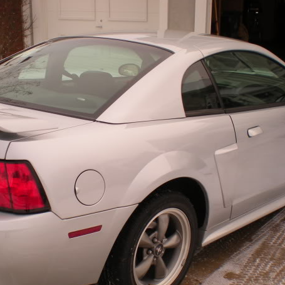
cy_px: 175
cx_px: 108
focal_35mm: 59
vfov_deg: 29.0
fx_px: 550
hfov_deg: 29.0
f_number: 4.6
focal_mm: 6.3
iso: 64
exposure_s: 1/255
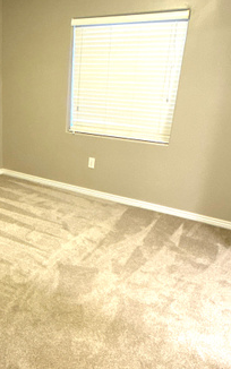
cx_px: 33
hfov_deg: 34.7
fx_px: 352
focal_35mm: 35
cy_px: 206
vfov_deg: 55.2
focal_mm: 2.22
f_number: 2.2
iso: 640
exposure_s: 1/60
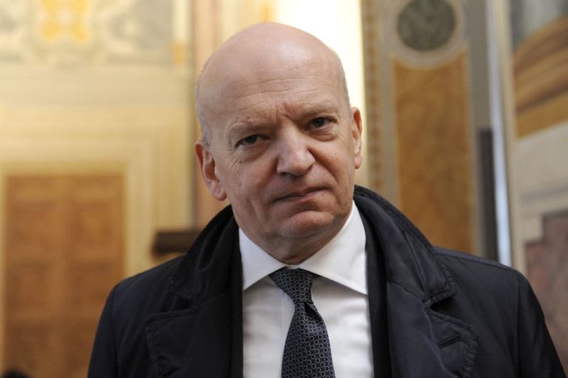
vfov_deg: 23.3
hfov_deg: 34.5
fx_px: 914
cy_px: 189
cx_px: 284
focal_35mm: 58
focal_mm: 58
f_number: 4
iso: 3200
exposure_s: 1/125
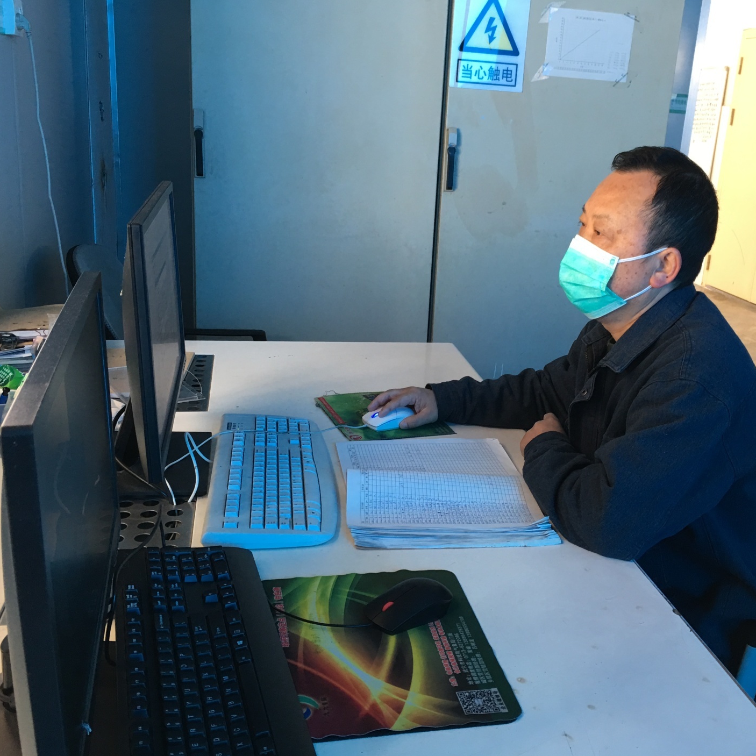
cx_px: 432
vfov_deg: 47.2
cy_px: 375
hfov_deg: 47.1
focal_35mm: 35
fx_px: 865
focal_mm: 4.15
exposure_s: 1/17
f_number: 2.2
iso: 50
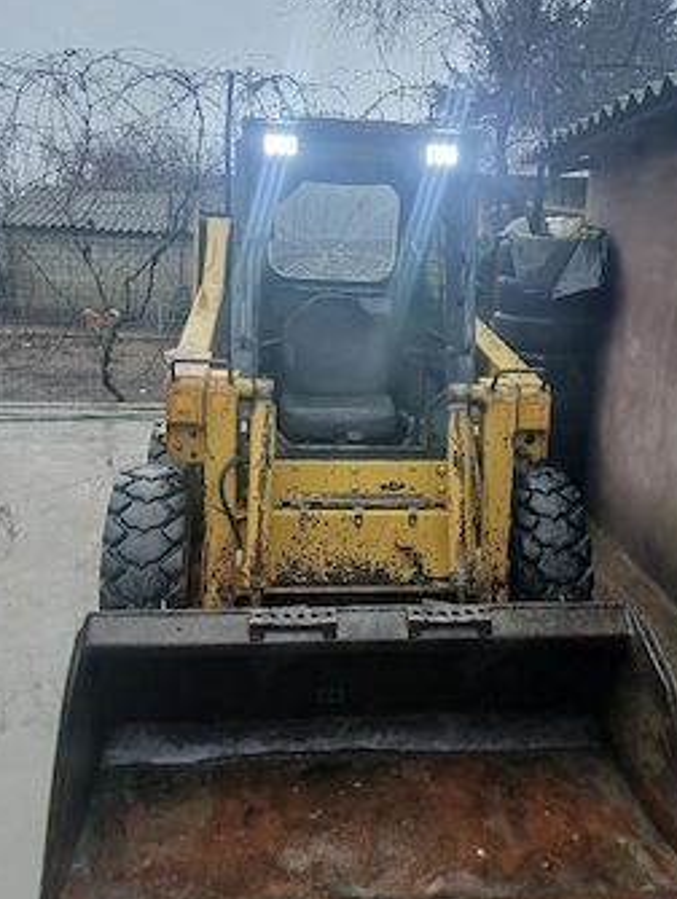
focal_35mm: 31
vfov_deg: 58.3
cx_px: 390
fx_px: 807
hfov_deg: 45.4
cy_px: 435
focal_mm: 3.98
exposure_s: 1/50.3
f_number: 1.8
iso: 32
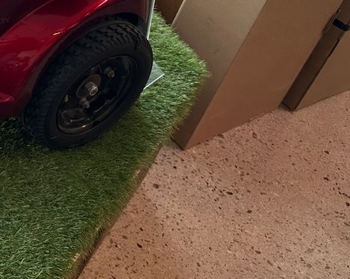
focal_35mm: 80
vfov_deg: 17.4
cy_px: -126
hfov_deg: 21.1
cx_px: -135
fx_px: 828
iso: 64
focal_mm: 6.86
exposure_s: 1/181
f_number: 1.78
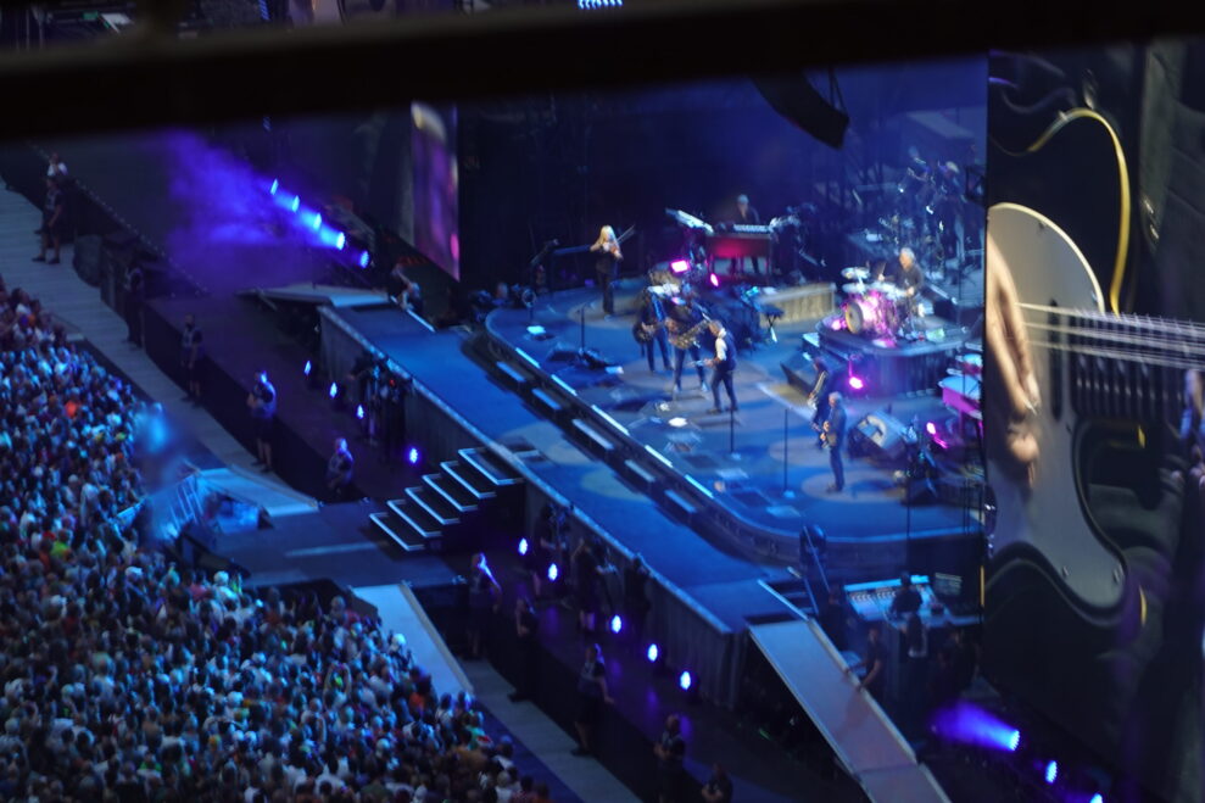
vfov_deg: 6.9
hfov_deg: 10.3
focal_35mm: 200
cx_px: 602
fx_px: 6693
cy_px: 402
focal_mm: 72
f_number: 4.5
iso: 100
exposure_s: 1/5
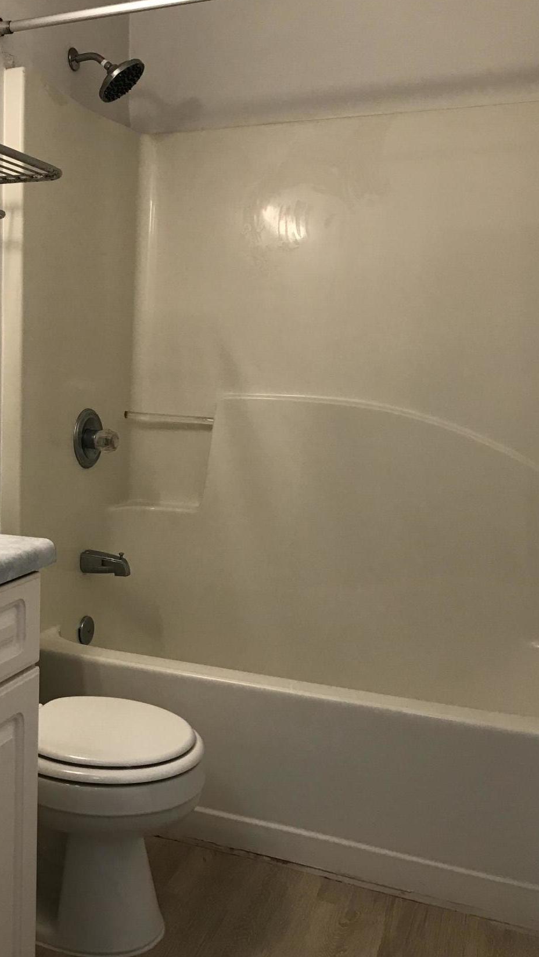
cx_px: 121
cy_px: 415
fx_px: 940
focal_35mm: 37
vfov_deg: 53.8
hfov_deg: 31.3
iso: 25
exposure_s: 1/30
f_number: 1.8
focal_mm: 3.99
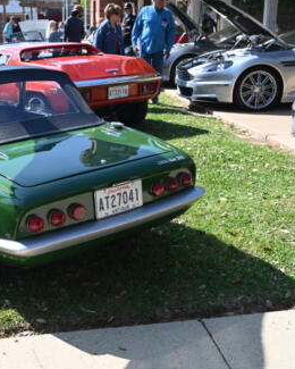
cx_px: 91
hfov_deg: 28.9
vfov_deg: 36.0
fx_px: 568
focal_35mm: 52
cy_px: 184
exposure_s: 1/250
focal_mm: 36
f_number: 5.6
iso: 100
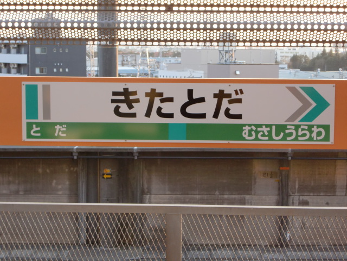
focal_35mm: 79
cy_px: 130
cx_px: 174
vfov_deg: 18.7
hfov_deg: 24.7
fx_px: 792
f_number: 4.6
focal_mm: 13.9
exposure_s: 1/80
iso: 160
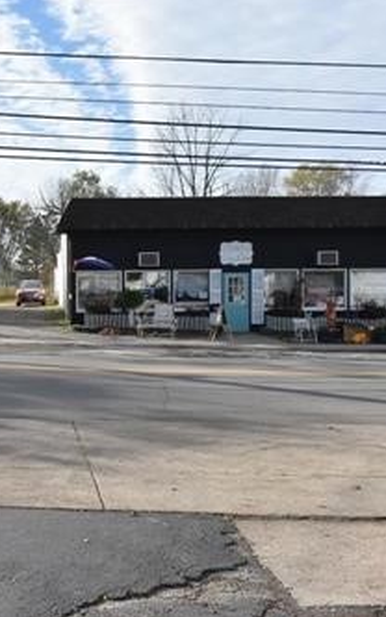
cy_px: 307
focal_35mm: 47
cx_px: 0
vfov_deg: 42.7
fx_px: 791
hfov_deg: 26.0
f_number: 16
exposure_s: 1/1000
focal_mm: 20
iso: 1000
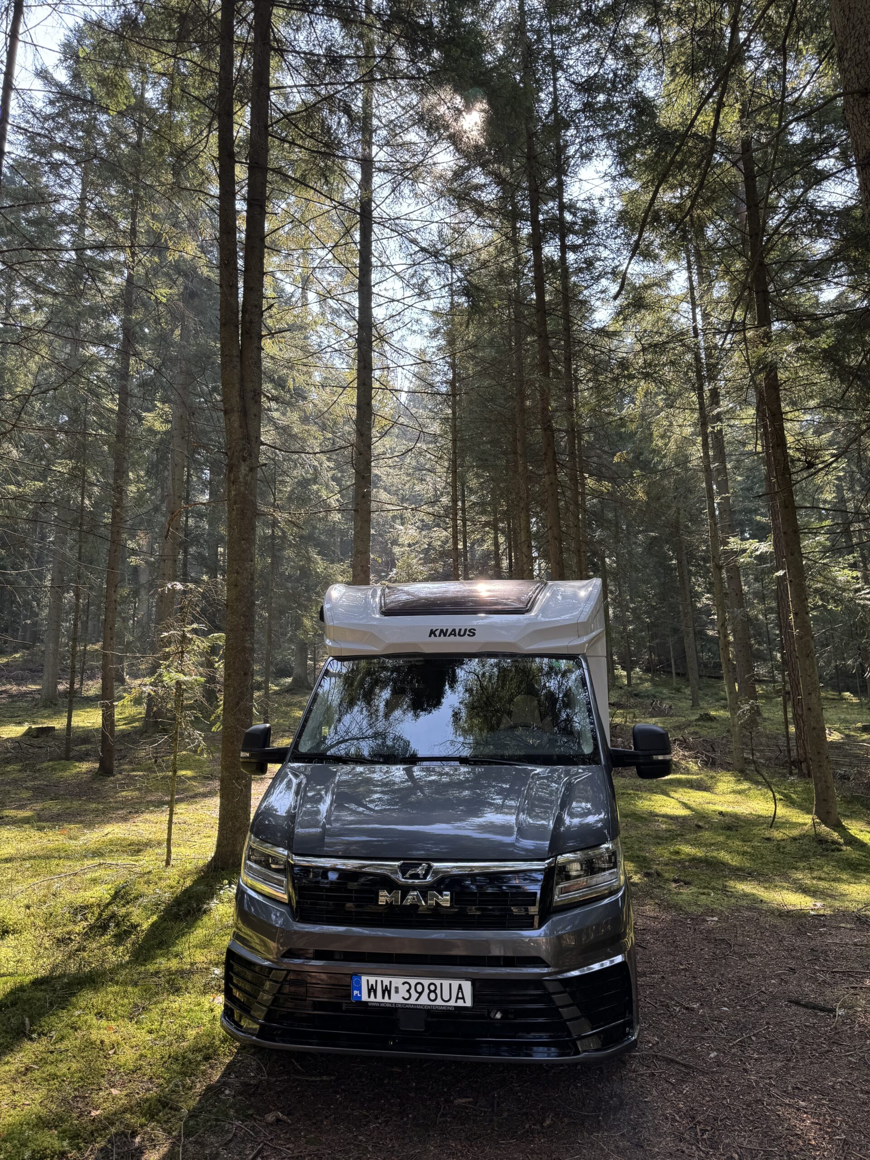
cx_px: 435
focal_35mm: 24
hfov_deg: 56.8
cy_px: 580
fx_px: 804
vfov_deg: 71.6
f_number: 1.78
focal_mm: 6.76
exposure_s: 1/232
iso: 64
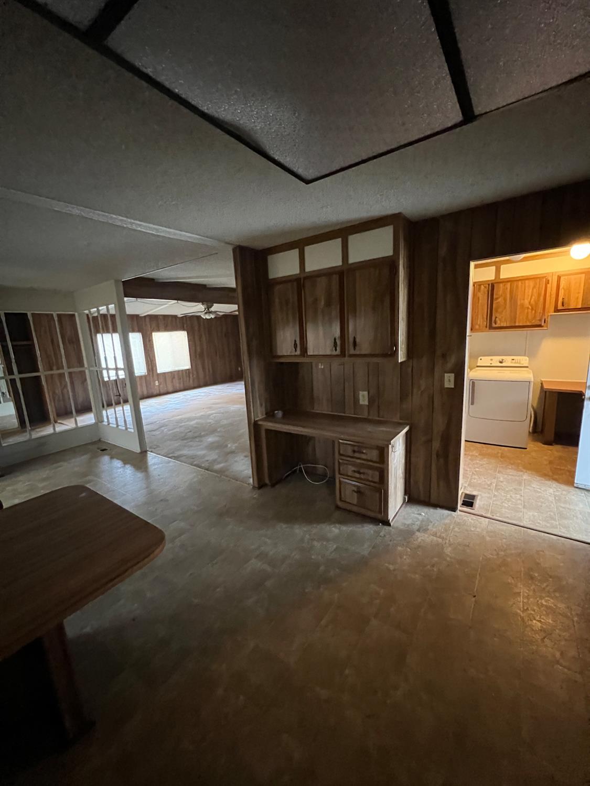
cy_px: 393
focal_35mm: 13
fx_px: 295
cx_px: 295
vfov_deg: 106.2
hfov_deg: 89.9
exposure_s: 1/30
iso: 1600
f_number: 1.8
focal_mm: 1.57
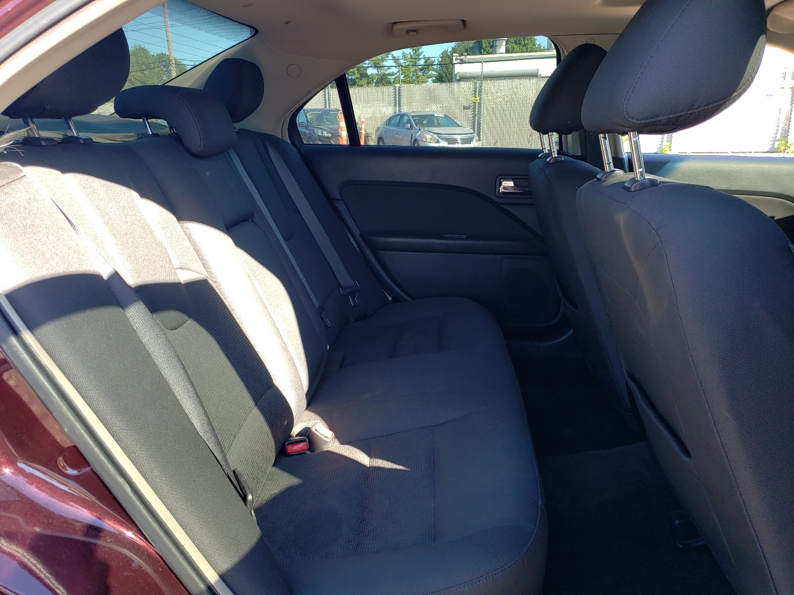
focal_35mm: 26
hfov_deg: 67.3
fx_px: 596
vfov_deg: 53.1
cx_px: 397
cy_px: 298
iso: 50
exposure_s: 1/185
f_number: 1.5
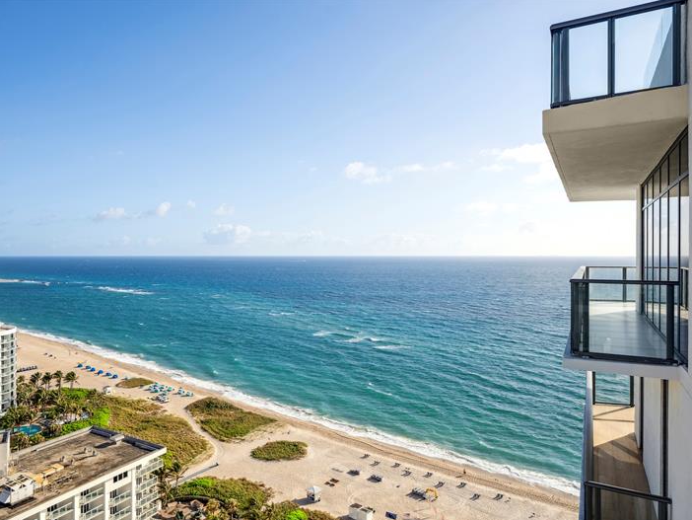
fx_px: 460
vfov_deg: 58.9
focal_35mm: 23
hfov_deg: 73.7
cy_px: 261
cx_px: 313
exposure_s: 1/200
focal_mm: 21
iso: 100
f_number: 8
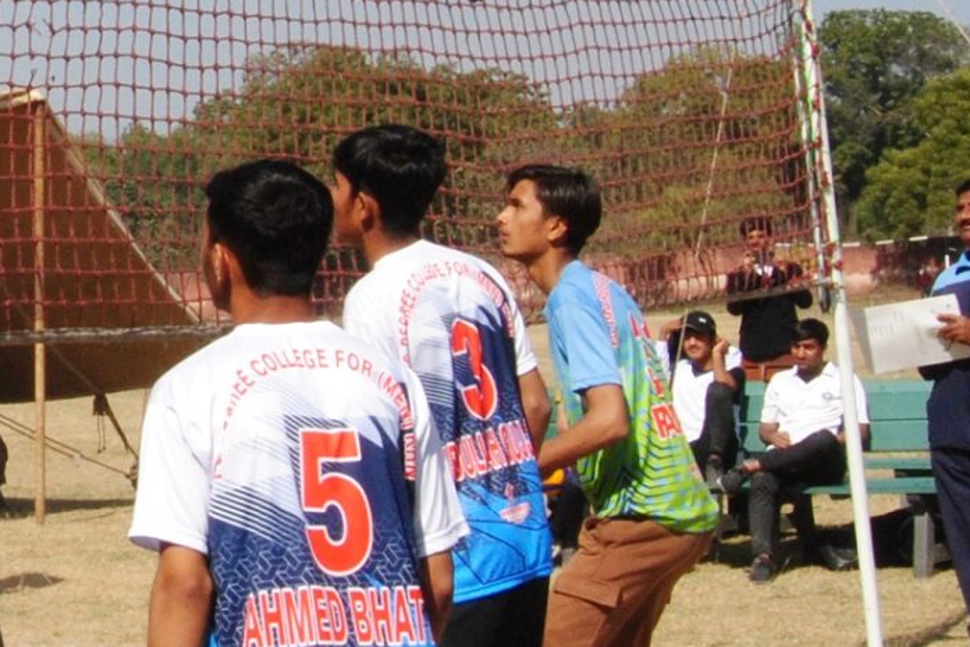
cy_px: 4
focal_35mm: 127
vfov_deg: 10.7
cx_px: -381
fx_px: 3418
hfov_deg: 15.2
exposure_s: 1/200
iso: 560
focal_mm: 23
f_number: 25
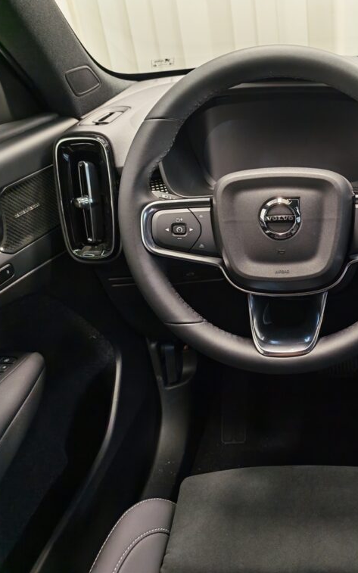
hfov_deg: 35.8
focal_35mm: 33
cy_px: 283
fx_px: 515
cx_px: 328
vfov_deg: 58.1
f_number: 1.6
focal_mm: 5.4
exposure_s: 1/50
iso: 320
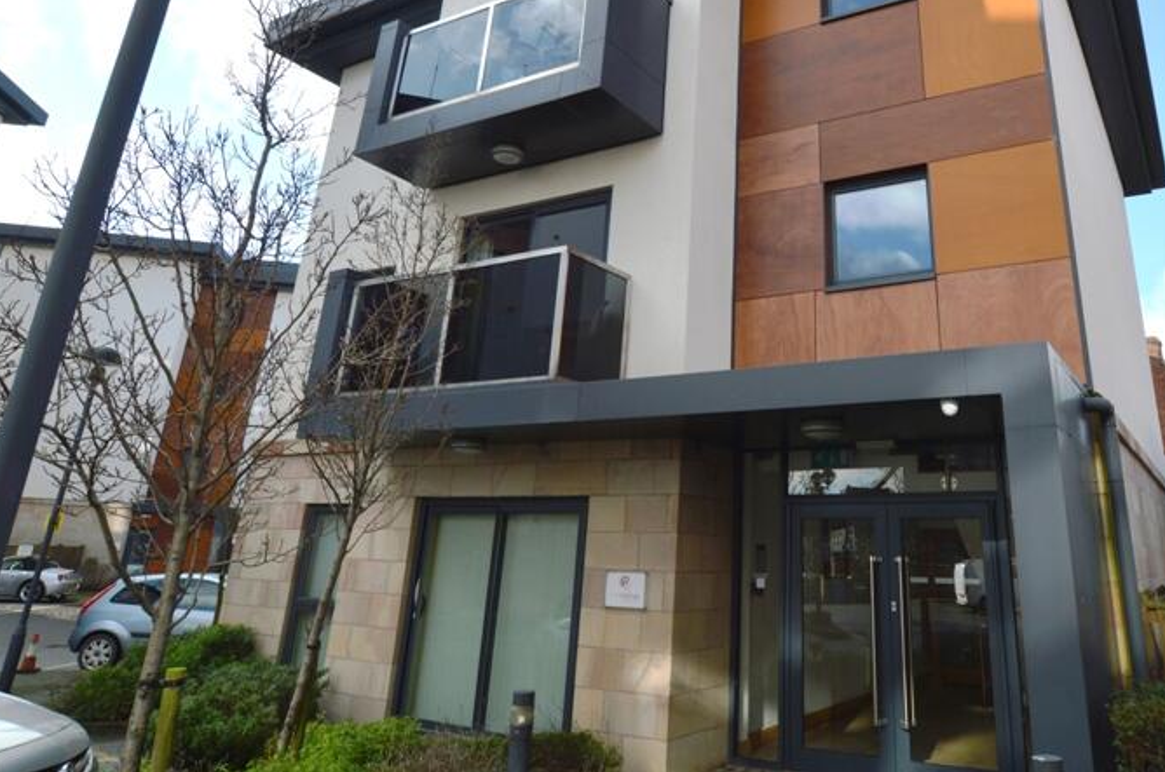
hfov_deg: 75.5
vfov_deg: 53.2
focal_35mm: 23
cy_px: 222
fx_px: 743
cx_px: 689
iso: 100
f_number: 9
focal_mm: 10
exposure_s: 1/160
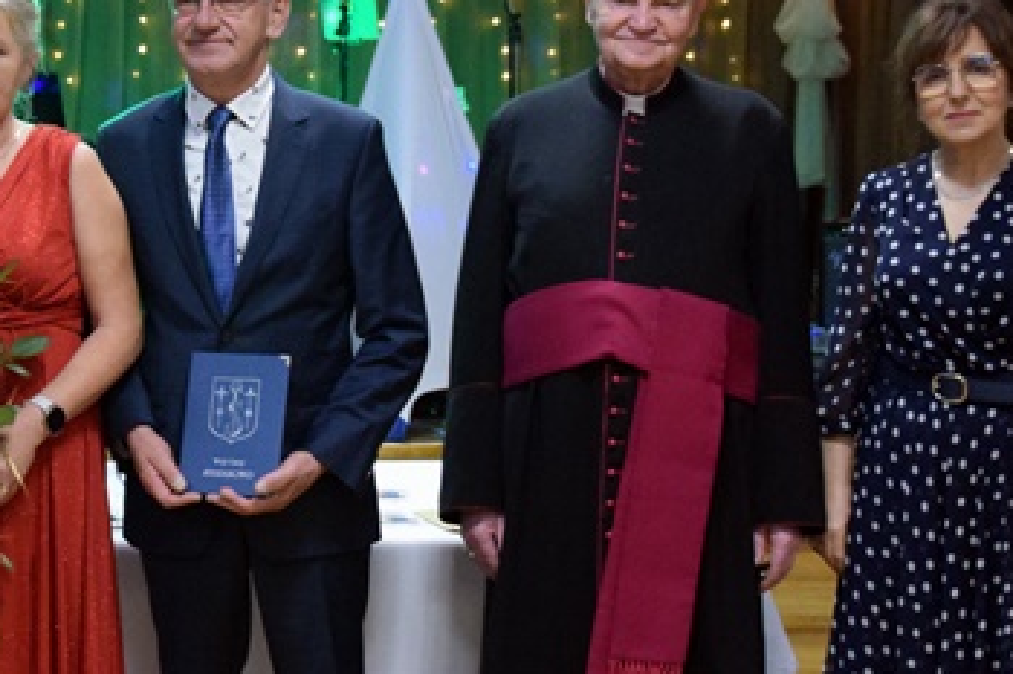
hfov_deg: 18.8
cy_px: 393
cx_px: 272
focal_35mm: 108
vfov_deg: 12.7
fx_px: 3037
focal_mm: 28
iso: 3600
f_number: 4
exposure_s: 1/100
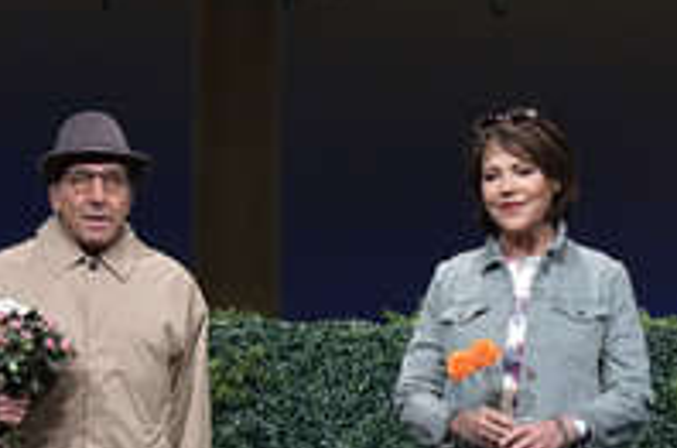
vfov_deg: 7.6
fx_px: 3339
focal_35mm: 178
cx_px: 272
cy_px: 496
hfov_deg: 11.6
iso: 1250
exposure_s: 1/160
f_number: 5.6
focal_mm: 78
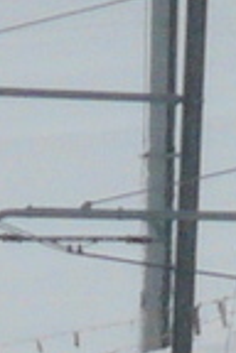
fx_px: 22300
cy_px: 608
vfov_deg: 0.9
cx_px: 376
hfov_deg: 0.6
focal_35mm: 2268
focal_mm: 51.6
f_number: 8
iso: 100
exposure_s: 1/640
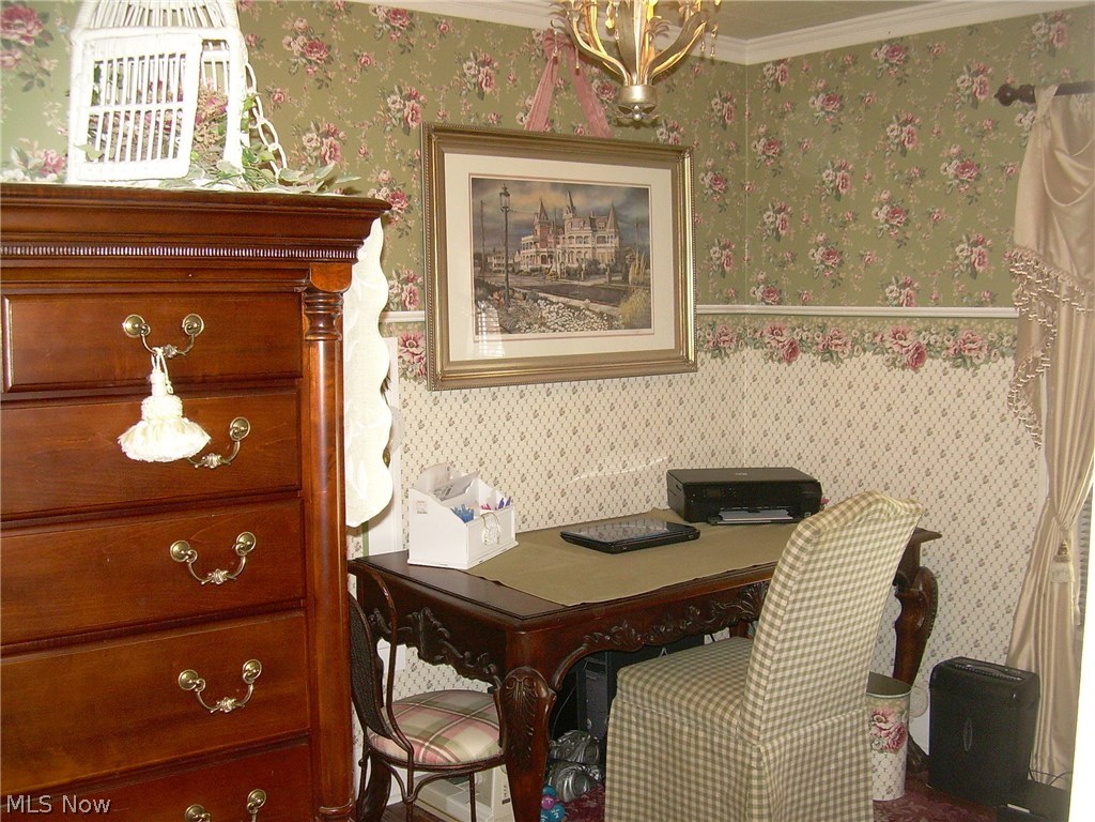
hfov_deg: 49.0
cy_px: 411
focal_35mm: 38
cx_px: 548
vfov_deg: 37.7
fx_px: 1202
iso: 200
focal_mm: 6.3
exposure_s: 1/60
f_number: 2.8
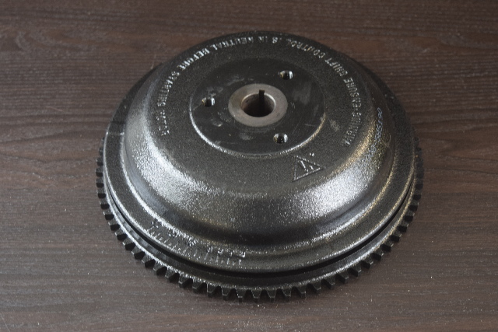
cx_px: 249
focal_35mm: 68
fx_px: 934
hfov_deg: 29.9
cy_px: 166
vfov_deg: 20.2
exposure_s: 1/60
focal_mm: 45
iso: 500
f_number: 5
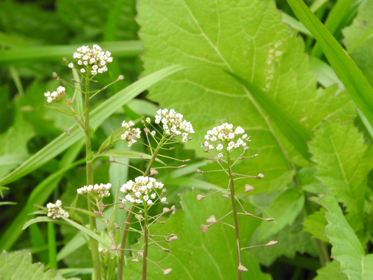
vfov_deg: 3.3
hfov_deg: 4.4
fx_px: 4849
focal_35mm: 450
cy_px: 140
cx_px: 186
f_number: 5.6
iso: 400
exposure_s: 1/200
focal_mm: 80.6
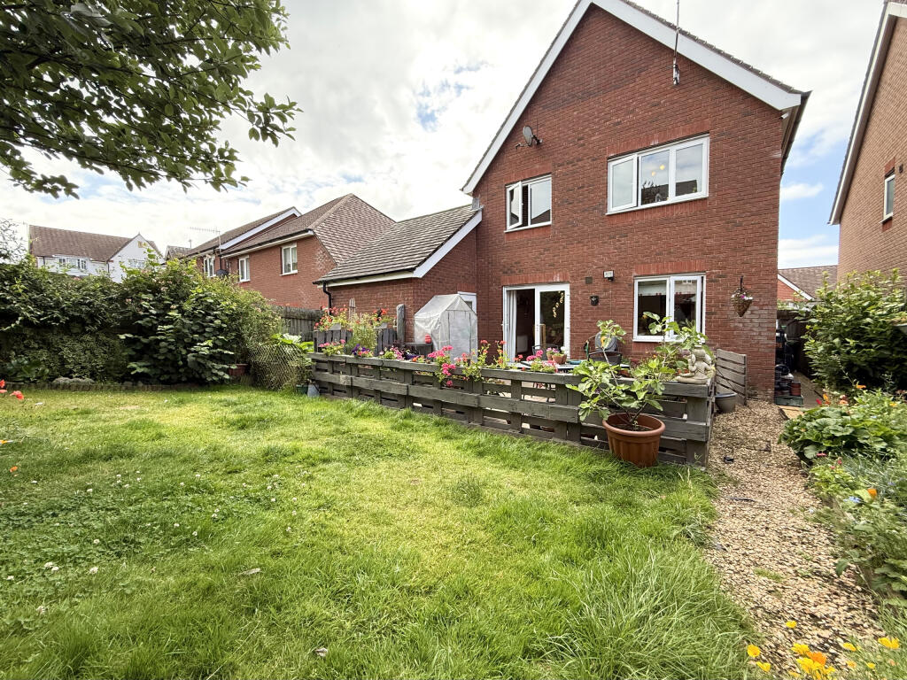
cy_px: 340
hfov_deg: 102.1
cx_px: 454
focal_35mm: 14
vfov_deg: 85.7
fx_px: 367
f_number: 2.2
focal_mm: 2.22
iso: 64
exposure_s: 1/386
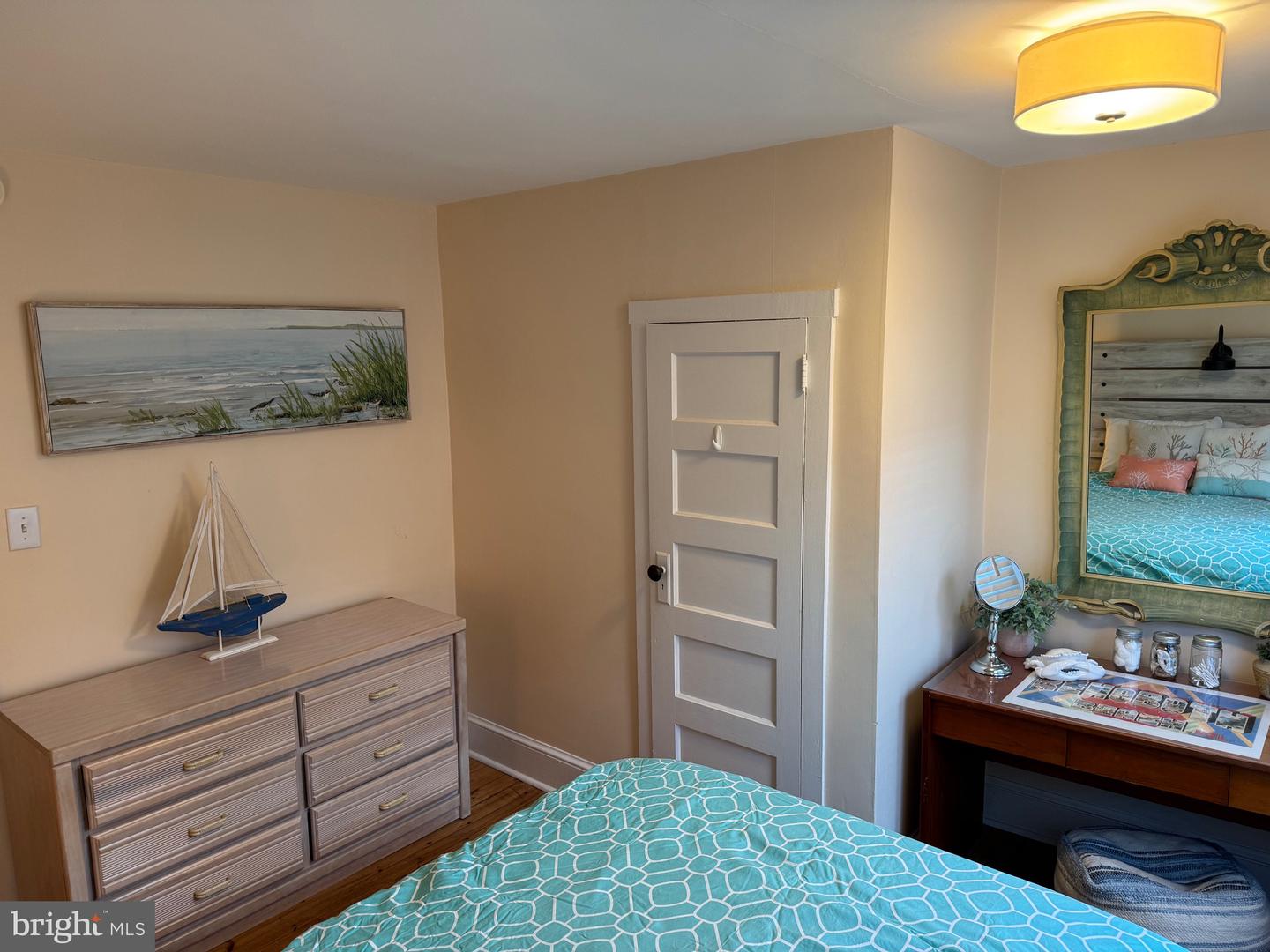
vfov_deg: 56.8
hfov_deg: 71.6
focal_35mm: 24
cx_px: 635
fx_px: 881
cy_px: 476
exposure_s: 1/60
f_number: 1.78
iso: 125
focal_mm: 6.76
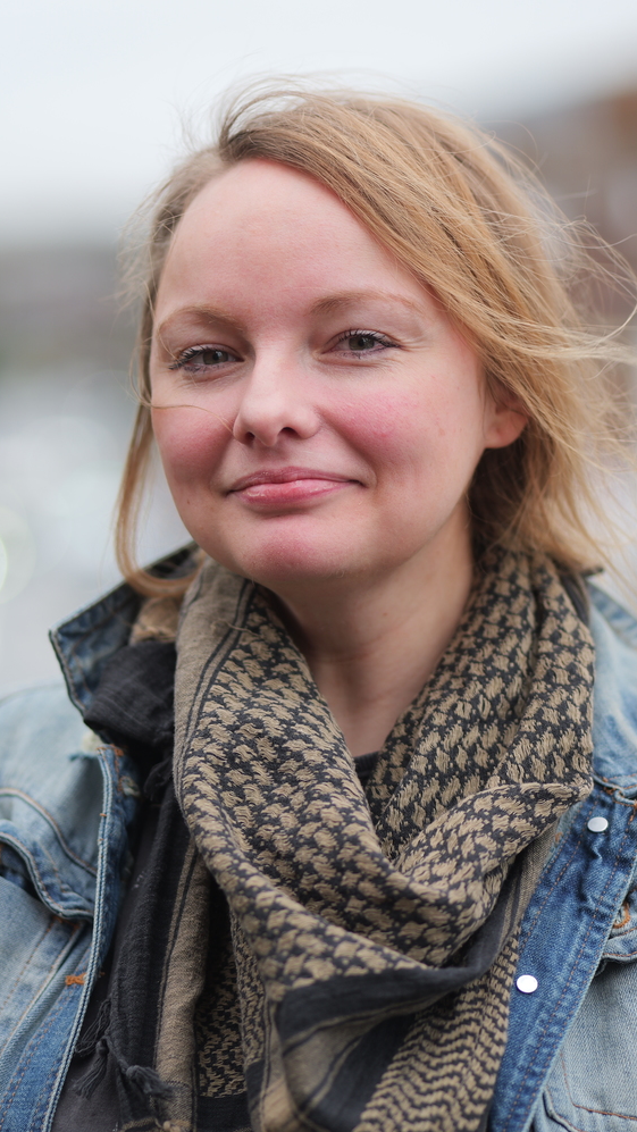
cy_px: 567
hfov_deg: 9.1
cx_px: 296
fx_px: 4023
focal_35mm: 134
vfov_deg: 16.0
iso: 100
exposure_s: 1/160
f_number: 1.8
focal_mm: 85
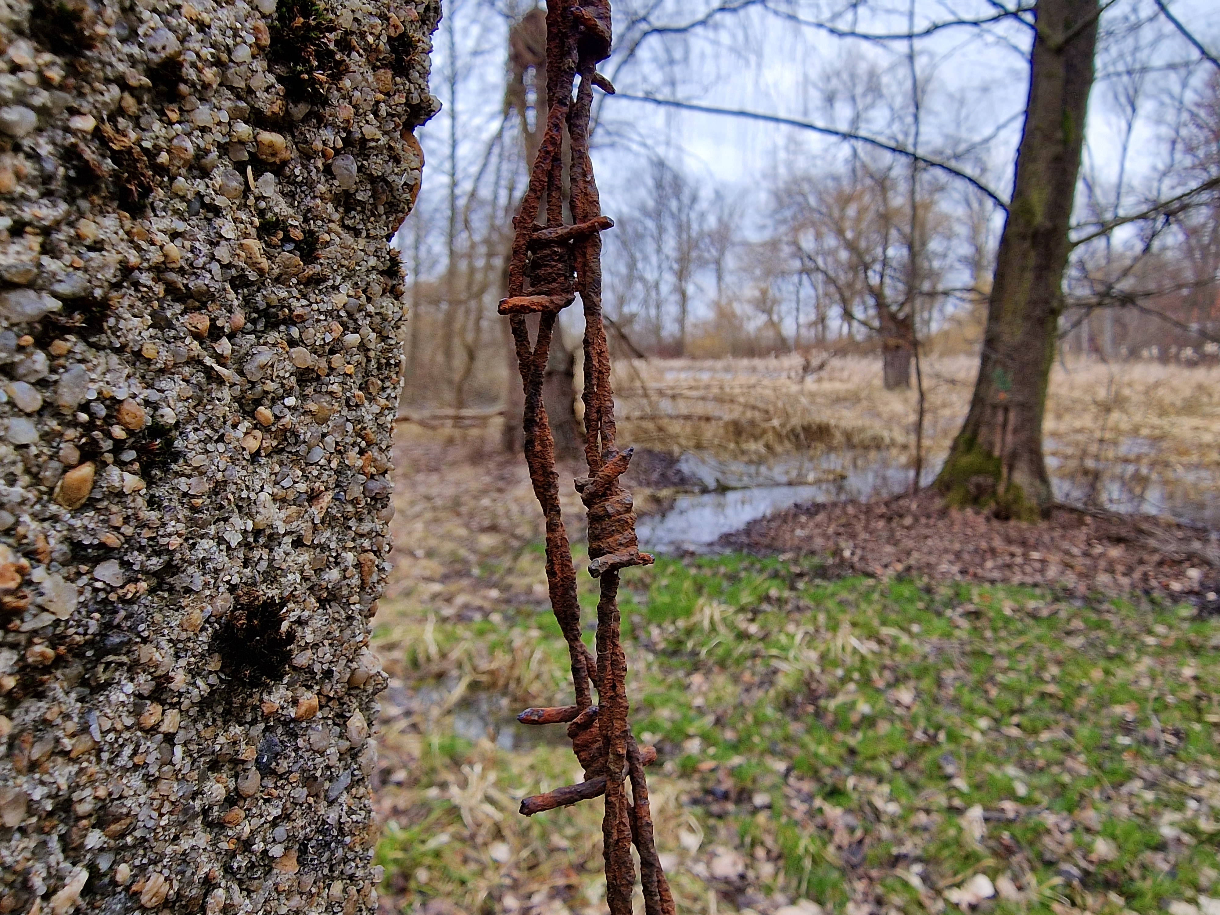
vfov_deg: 89.9
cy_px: 458
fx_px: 458
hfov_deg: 106.2
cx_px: 610
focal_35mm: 13
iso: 50
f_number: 2.2
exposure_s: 1/331
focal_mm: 2.2
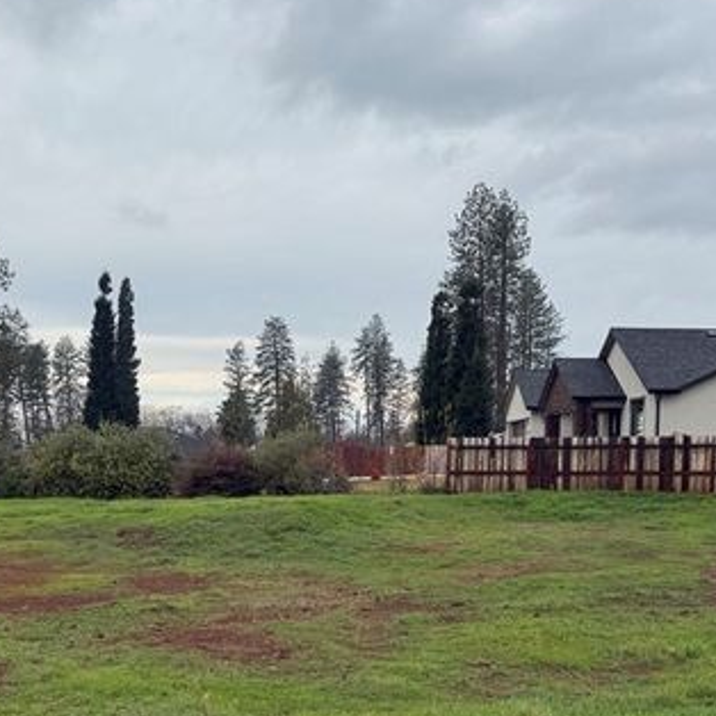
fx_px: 1053
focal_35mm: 45
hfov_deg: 37.5
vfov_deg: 36.9
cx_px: 322
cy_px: 507
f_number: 1.78
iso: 80
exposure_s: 1/3021
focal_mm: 6.76
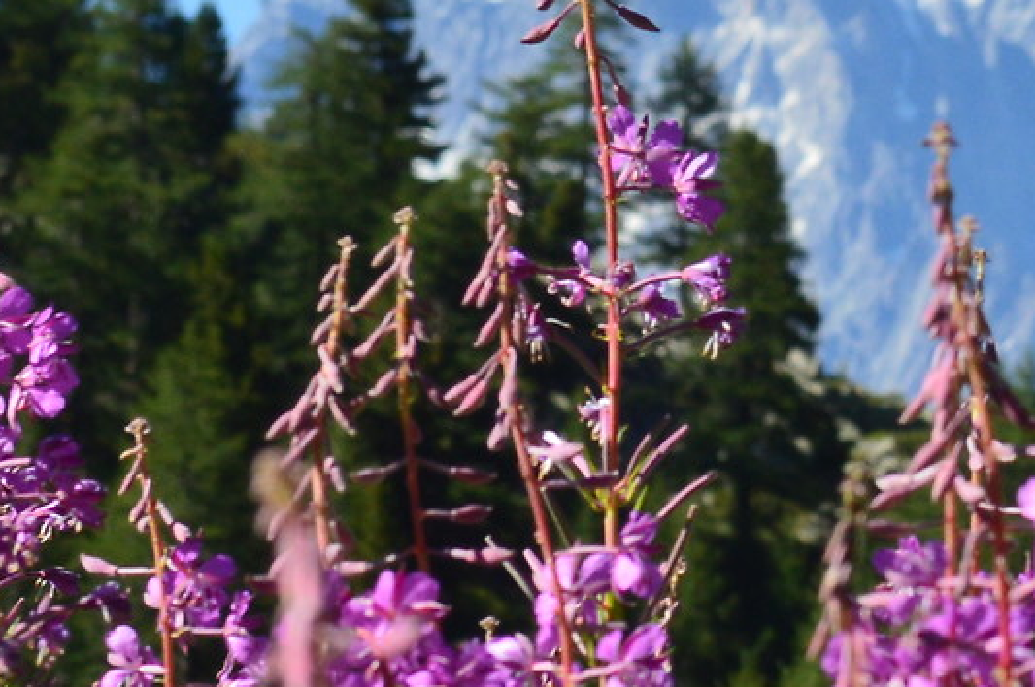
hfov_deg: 5.5
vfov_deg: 3.7
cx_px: 1701
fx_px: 10660
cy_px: 409
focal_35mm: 371
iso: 400
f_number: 11
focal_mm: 55
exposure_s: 1/400
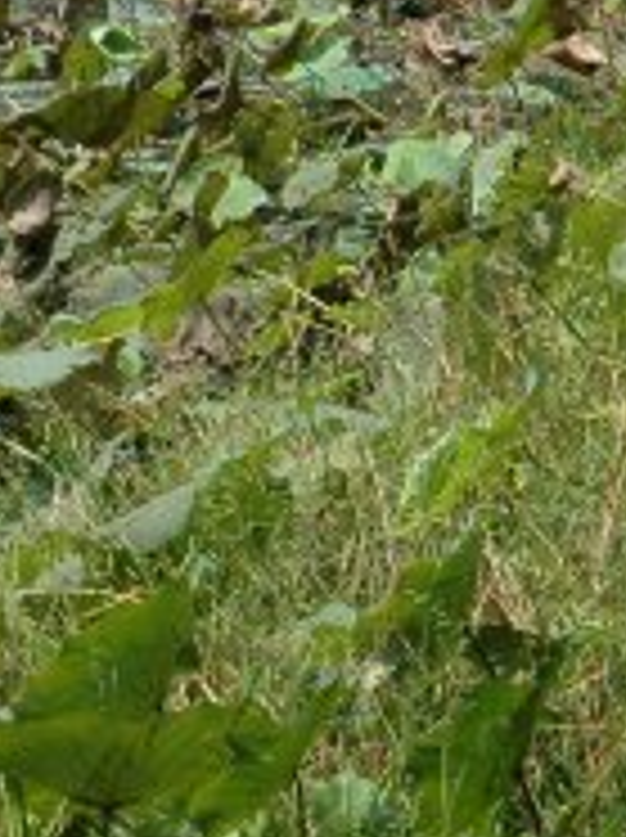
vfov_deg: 7.7
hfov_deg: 5.5
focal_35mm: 257
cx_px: 1576
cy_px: 27
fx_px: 6211
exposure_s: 1/320
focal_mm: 46
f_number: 9
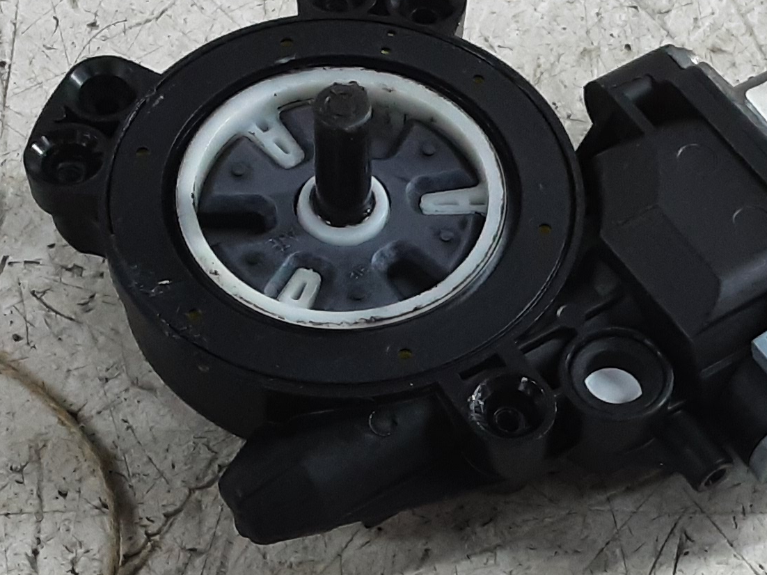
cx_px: 475
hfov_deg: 24.4
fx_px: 1772
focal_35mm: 80
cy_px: 409
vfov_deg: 18.3
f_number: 1.9
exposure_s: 1/50
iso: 160
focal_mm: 2.91
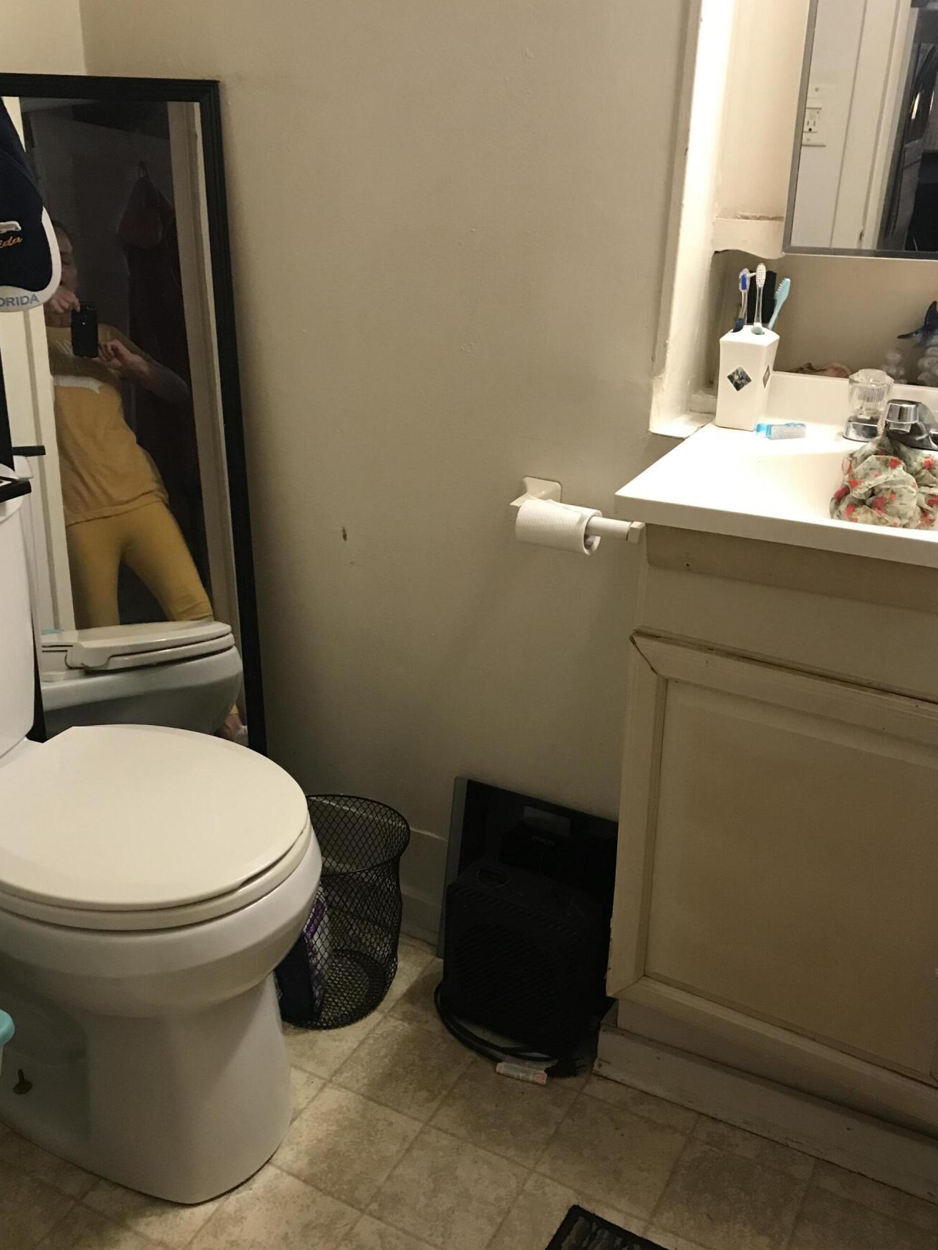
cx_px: 440
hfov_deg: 44.1
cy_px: 639
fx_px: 1156
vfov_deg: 56.8
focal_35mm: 32
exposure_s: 1/15
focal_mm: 3.99
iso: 64
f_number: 1.8
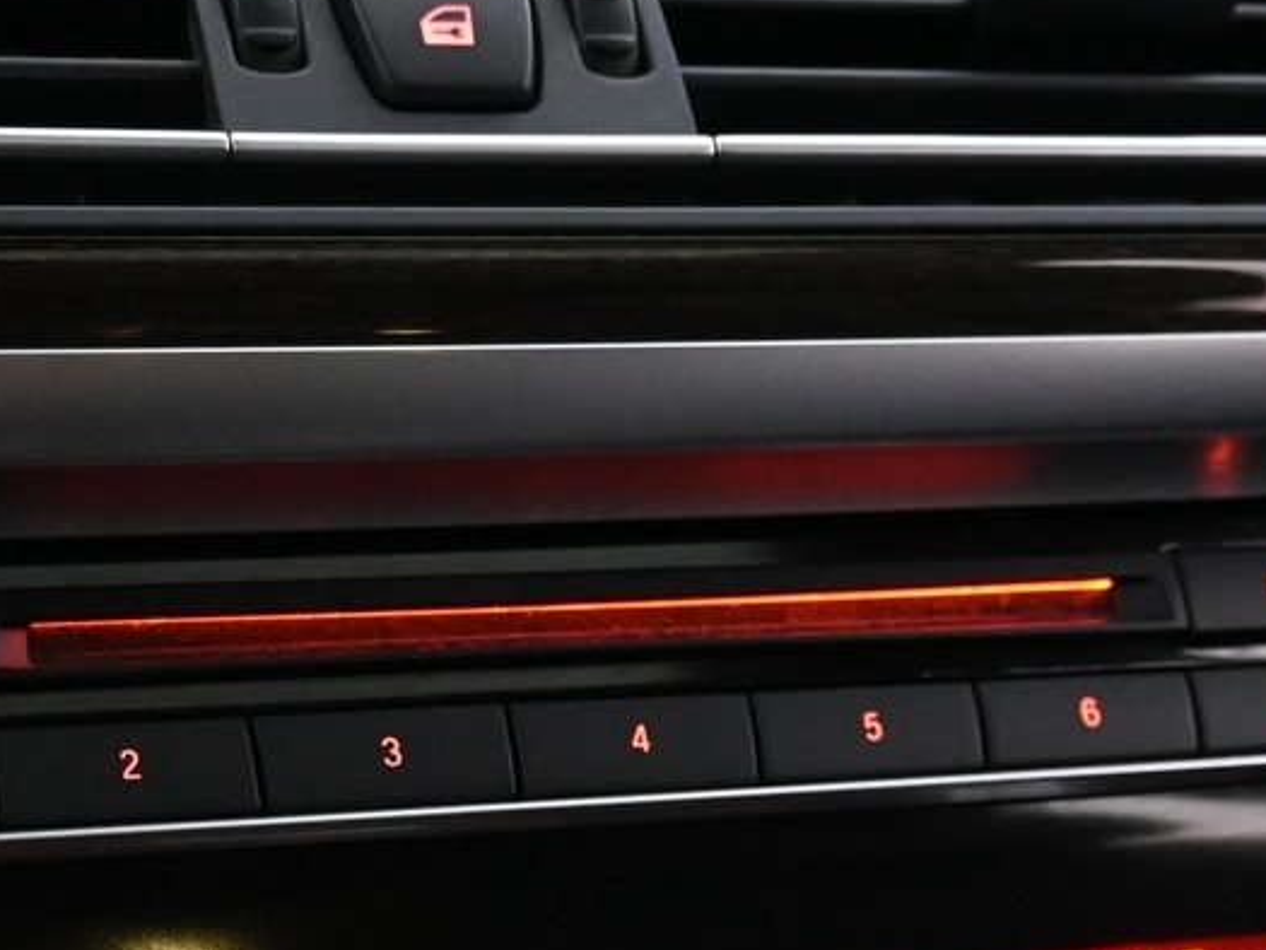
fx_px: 3173
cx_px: 436
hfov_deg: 22.5
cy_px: 880
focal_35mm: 87
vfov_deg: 16.8
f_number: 3.8
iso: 4500
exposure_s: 1/30
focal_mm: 19.5
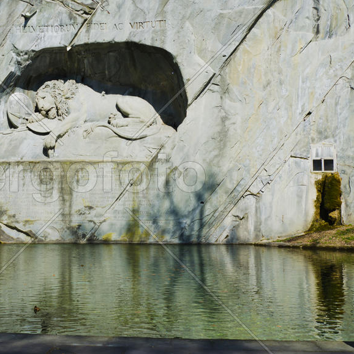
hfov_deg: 31.2
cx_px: 94
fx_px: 625
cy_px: 177
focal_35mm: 54
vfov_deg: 31.6
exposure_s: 1/750
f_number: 5.6
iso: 100
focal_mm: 28
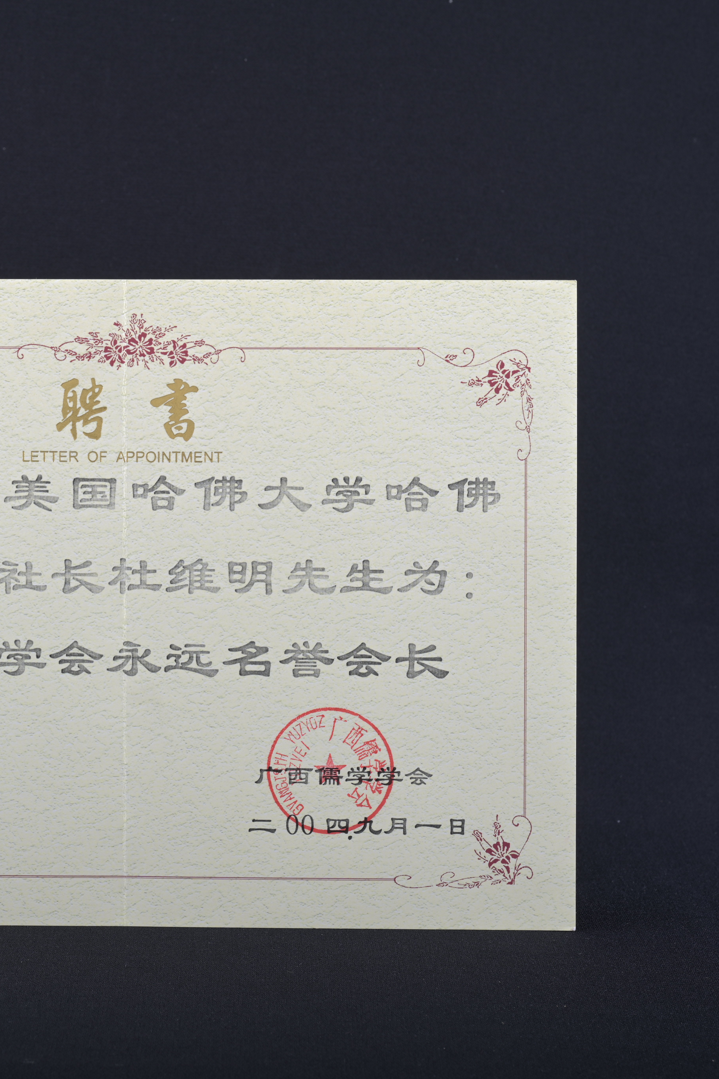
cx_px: 127
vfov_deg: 22.1
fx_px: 2756
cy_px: 537
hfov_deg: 14.8
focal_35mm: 92
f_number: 10
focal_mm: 61
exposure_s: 1/200
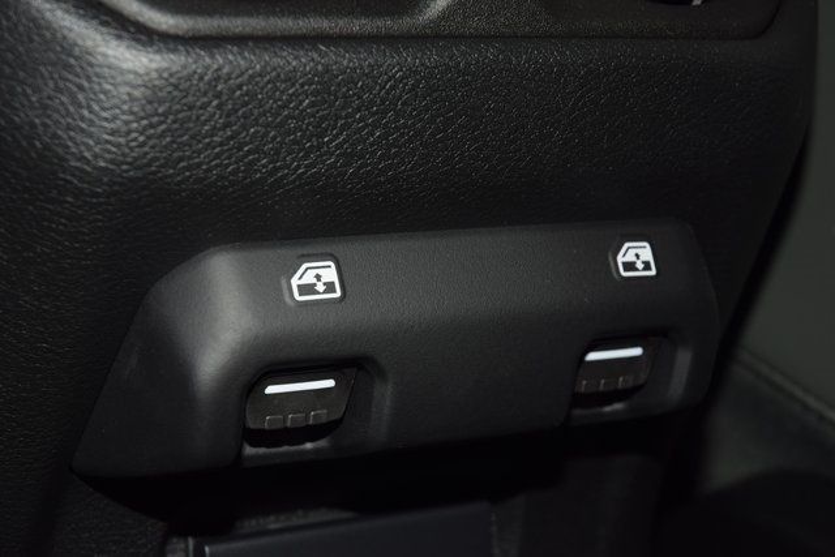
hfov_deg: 21.9
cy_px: 278
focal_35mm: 93
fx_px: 2157
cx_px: 418
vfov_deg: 14.7
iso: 100
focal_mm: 62
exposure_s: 1/125
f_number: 8
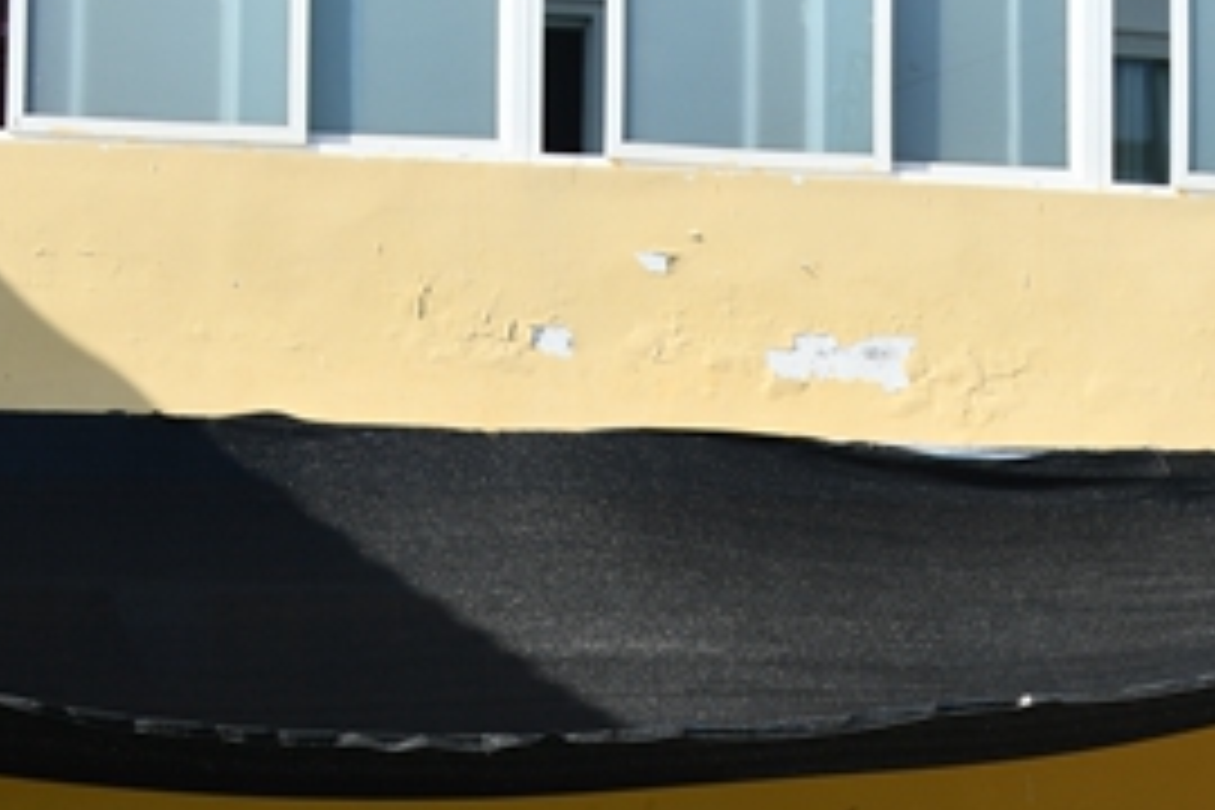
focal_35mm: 89
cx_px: 981
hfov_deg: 22.5
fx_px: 3004
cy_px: 1082
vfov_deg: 14.6
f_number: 8
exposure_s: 1/250
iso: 100
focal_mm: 20
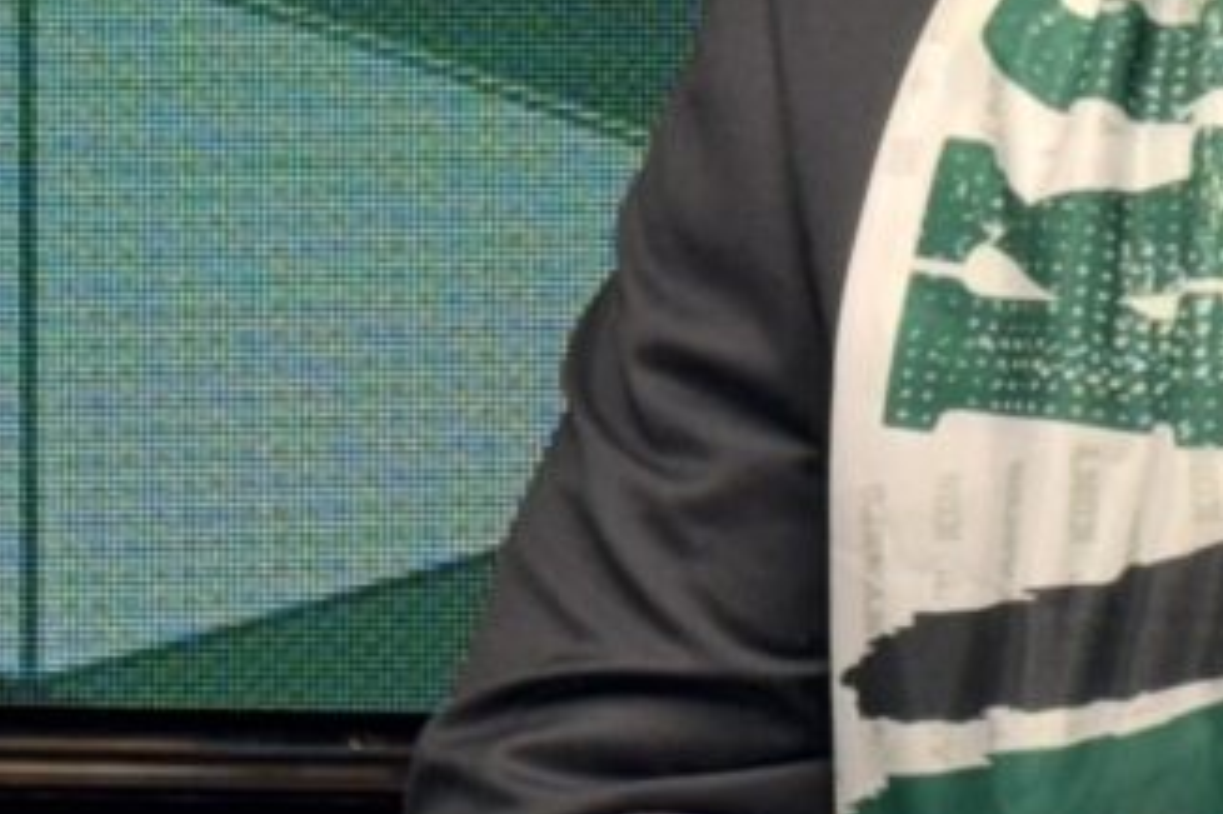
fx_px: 6655
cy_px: 450
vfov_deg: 7.0
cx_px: 1369
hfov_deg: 10.4
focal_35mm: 196
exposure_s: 1/50
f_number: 1.78
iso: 50
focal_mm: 6.76
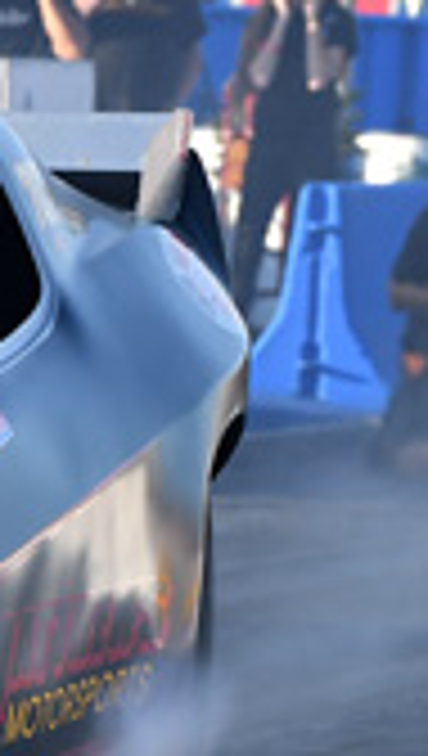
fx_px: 12218
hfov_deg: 2.0
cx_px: -550
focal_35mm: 608
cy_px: 500
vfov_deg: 3.5
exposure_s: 1/1000
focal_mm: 130
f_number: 5.6
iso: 320
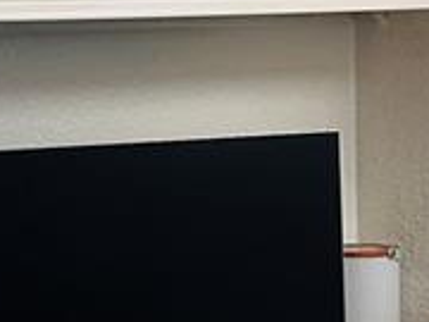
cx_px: 195
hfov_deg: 11.4
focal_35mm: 173
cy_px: 138
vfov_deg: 8.6
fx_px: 2144
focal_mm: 5.7
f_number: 1.5
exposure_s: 1/70
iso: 125
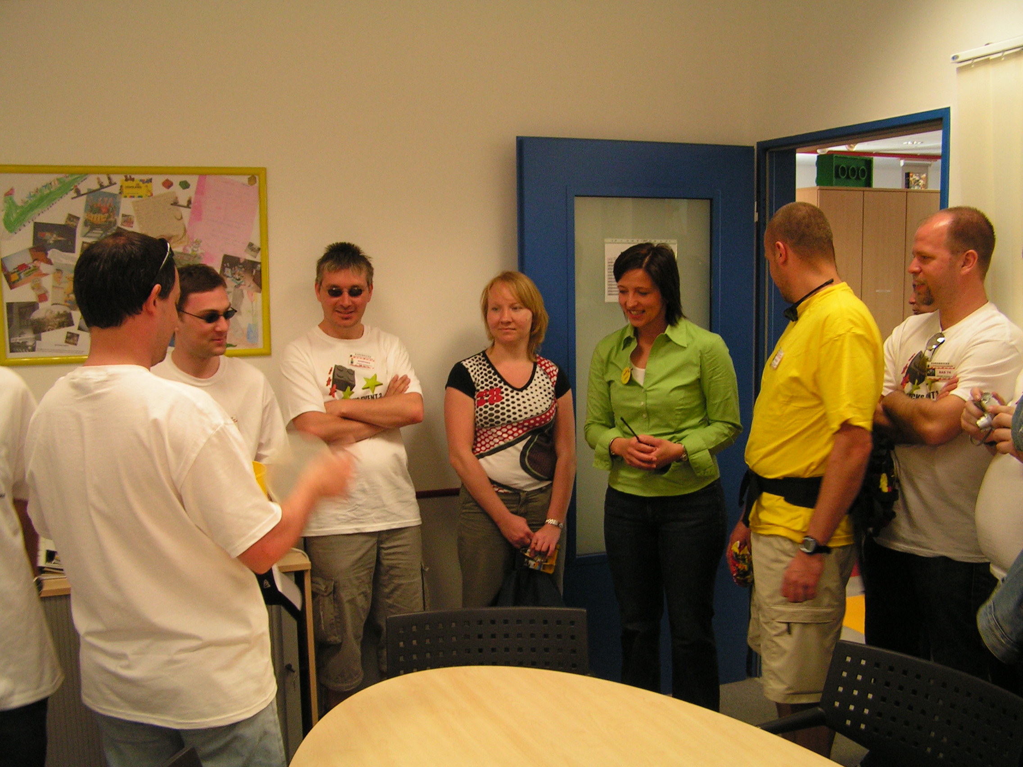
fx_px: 1123
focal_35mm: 38
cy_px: 384
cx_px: 512
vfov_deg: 37.7
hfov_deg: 49.0
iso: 125
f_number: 2.8
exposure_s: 1/40
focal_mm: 6.3
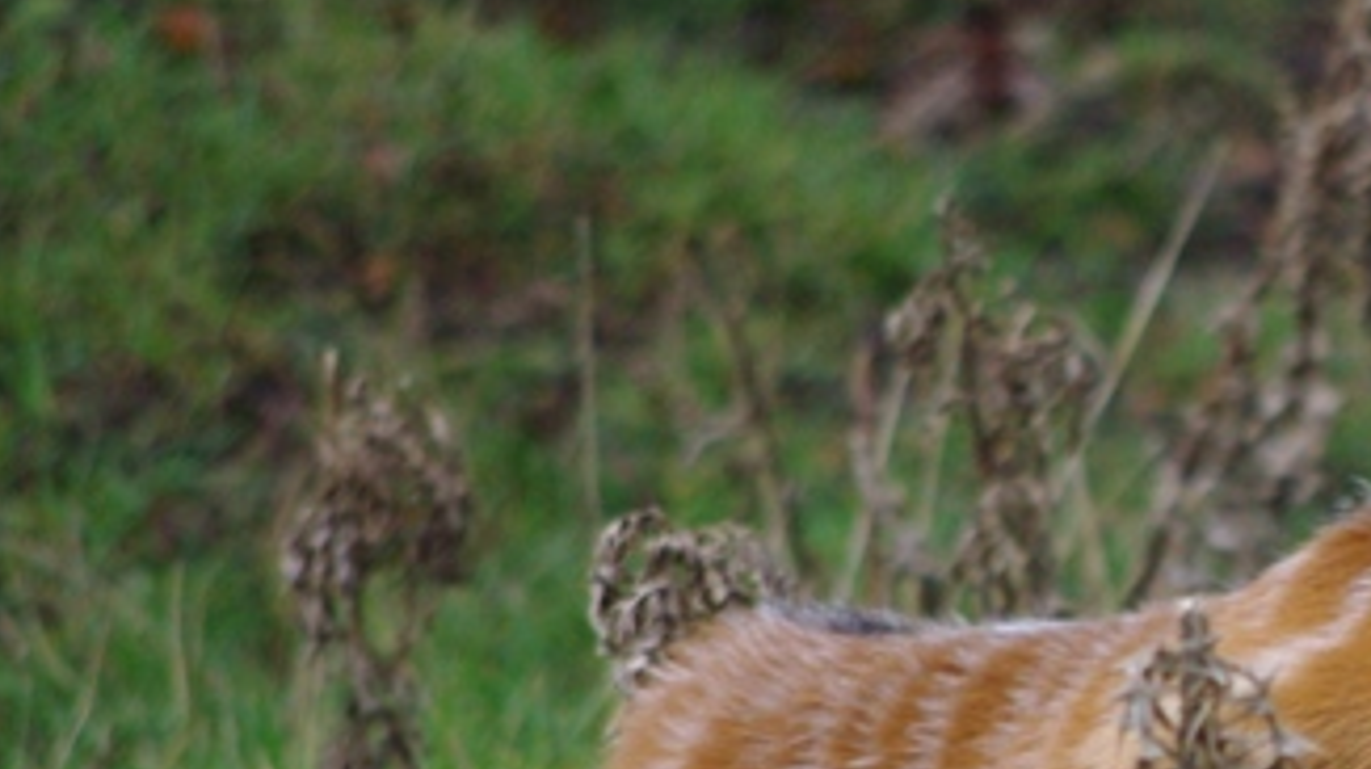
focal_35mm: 1159
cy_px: 546
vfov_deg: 1.0
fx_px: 42113
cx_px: 1442
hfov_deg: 1.9
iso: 800
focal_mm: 300
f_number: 5.8
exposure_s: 1/350
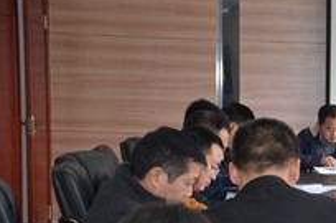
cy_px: 211
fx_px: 1164
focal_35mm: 125
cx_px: 395
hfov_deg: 15.8
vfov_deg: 10.8
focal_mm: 34
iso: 800
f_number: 4.2
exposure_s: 1/60
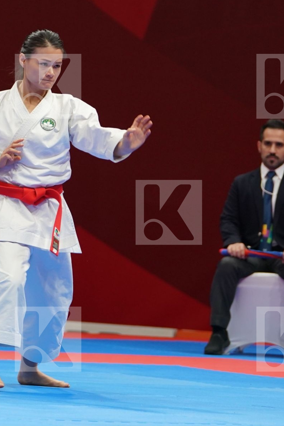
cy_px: 212
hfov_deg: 3.8
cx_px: 48
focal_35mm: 363
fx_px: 4294
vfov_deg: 5.7
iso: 1600
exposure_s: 1/500
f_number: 4
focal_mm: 161
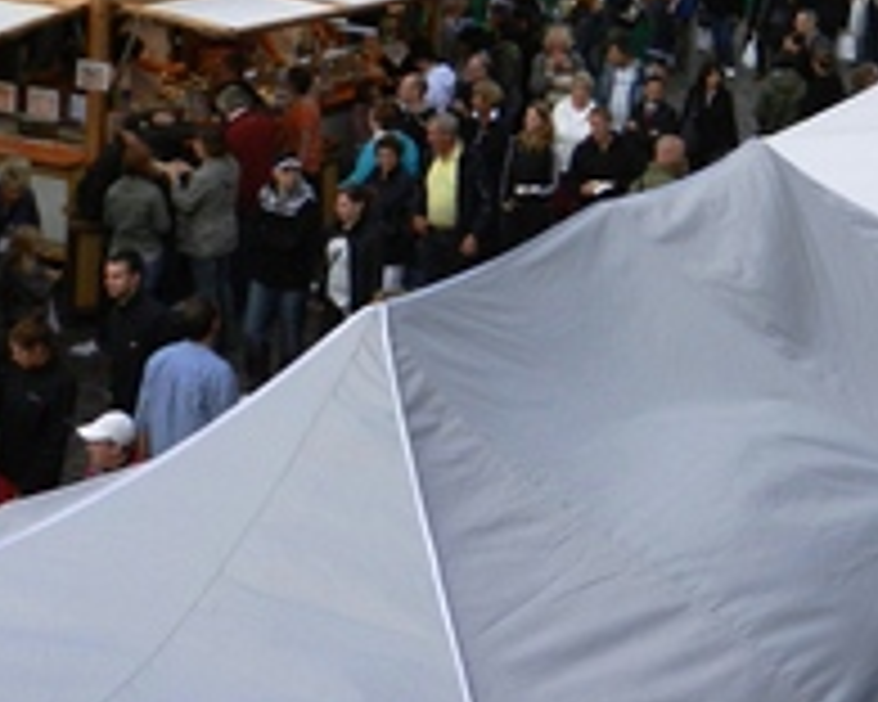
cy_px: -171
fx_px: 2079
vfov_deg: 18.1
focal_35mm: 80
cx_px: 689
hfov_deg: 23.5
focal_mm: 4.5
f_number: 3.5
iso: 160
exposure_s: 1/800
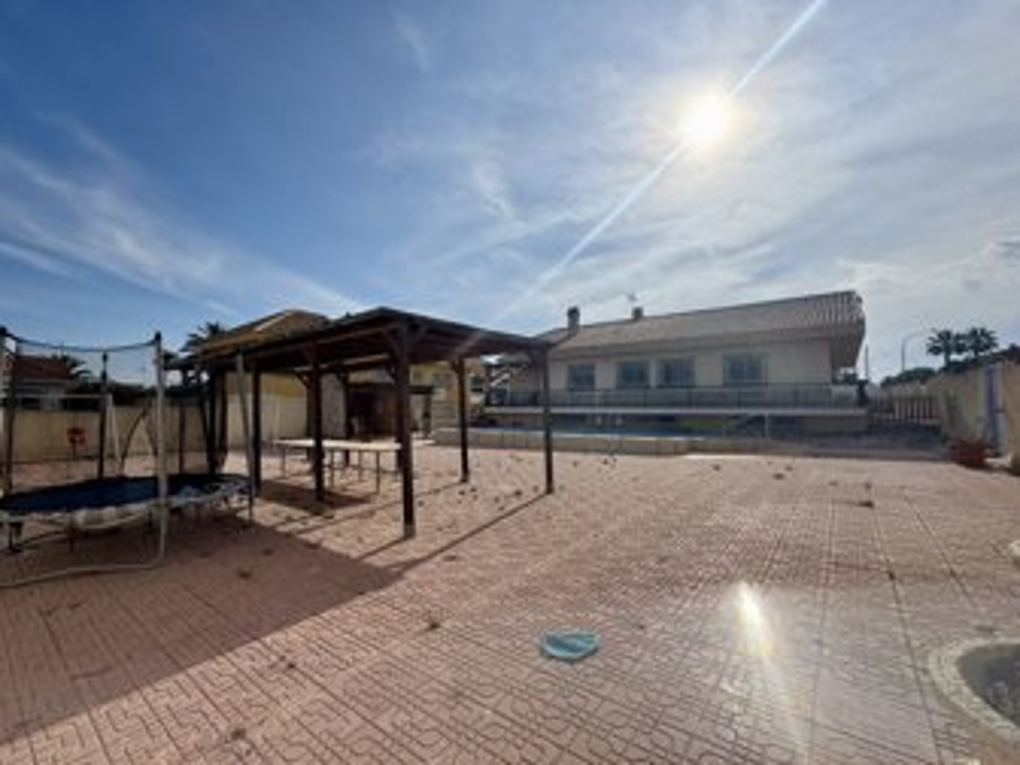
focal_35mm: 15
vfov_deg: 81.7
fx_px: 442
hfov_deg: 98.1
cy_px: 386
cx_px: 492
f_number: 2.2
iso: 40
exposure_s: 1/3906
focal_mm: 2.22
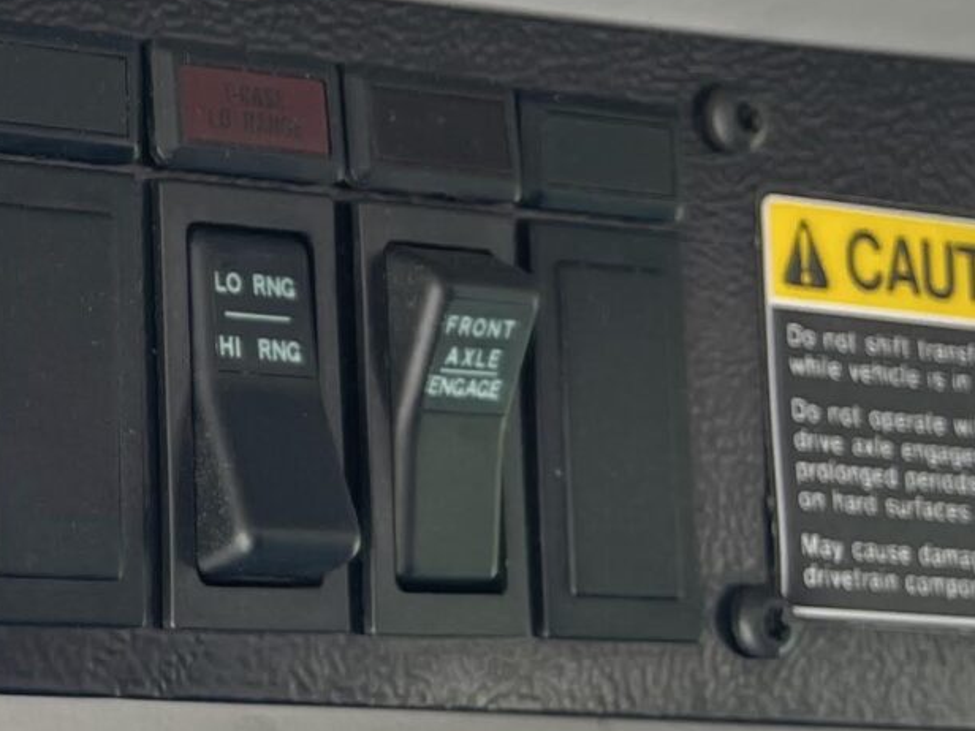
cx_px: -541
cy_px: -176
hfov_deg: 16.4
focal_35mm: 108
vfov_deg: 13.3
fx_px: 3042
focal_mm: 5.1
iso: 32
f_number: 1.6
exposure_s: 1/162
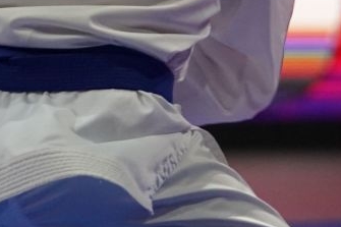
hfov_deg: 2.6
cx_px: -100
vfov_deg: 1.7
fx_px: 7422
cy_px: -235
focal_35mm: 784
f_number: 2.8
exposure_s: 1/1000
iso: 3200
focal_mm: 146
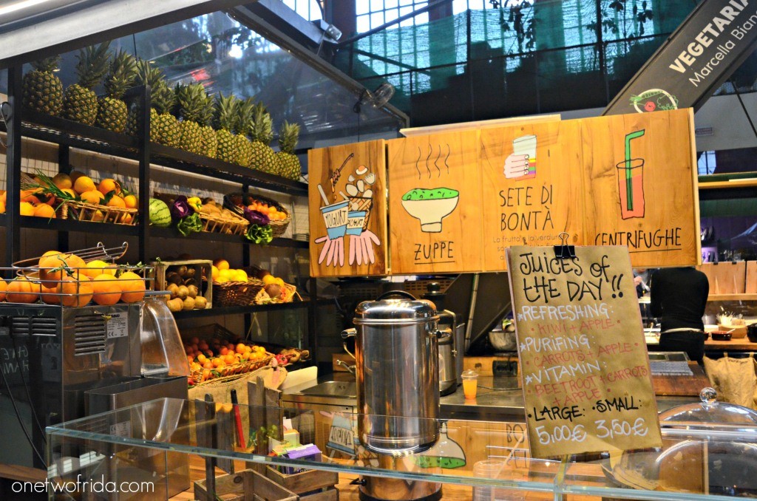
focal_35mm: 27
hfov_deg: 67.5
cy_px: 250
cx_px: 378
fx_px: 567
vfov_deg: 47.7
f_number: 8
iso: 2500
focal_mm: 18
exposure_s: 1/80
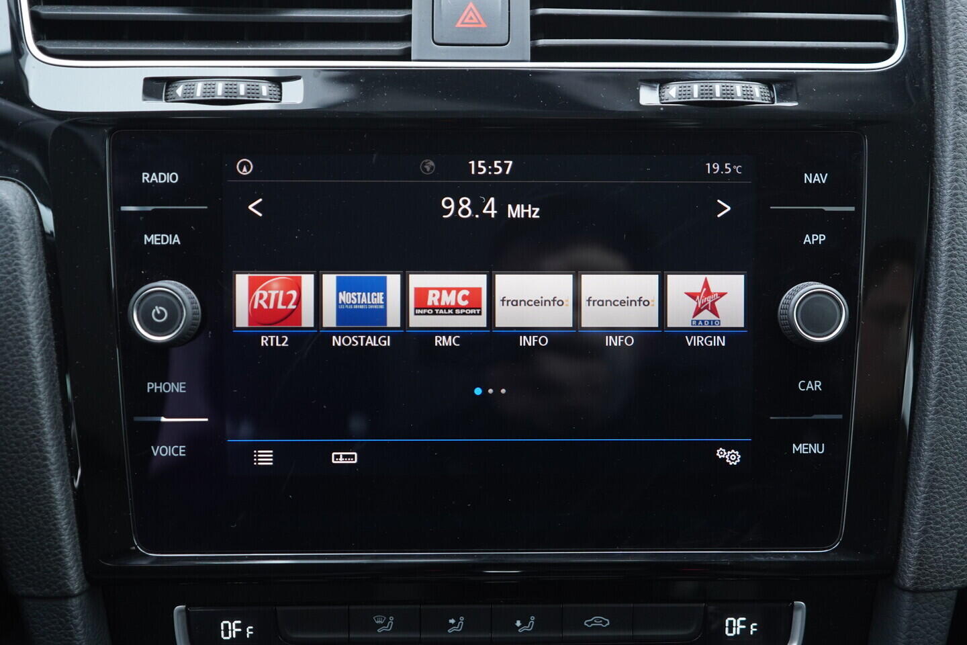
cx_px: 484
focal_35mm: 36
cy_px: 322
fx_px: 967
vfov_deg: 36.9
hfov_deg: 53.1
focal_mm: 24
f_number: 2.8
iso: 400
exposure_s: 1/40
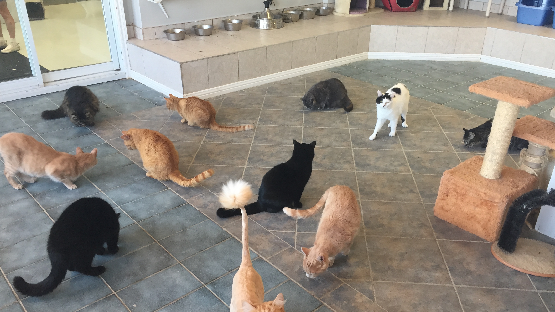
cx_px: 279
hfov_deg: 61.0
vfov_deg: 36.5
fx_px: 471
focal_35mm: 32
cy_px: 188
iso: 40
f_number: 2.2
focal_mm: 4.15
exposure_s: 1/40
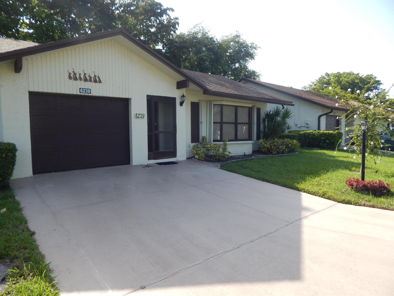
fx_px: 250
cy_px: 148
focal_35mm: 22
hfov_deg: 76.4
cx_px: 197
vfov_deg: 61.1
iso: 125
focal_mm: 4
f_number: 3
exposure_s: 1/800
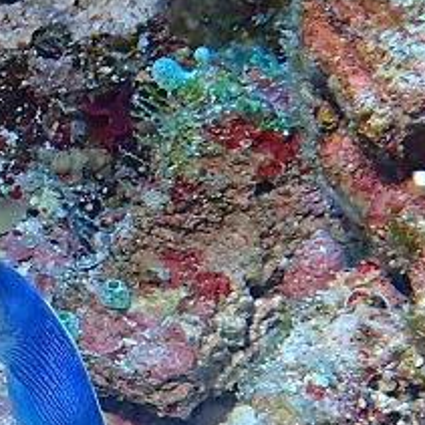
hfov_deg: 24.1
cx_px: -38
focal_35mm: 67
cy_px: 304
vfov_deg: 25.5
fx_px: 931
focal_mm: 4.5
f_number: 2.8
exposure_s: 1/80
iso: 200
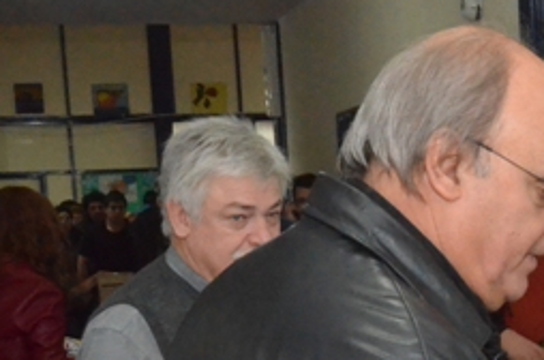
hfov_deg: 18.6
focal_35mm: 104
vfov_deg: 12.8
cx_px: 668
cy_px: 437
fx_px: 1568
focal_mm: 22
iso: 6400
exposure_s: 1/60
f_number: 11
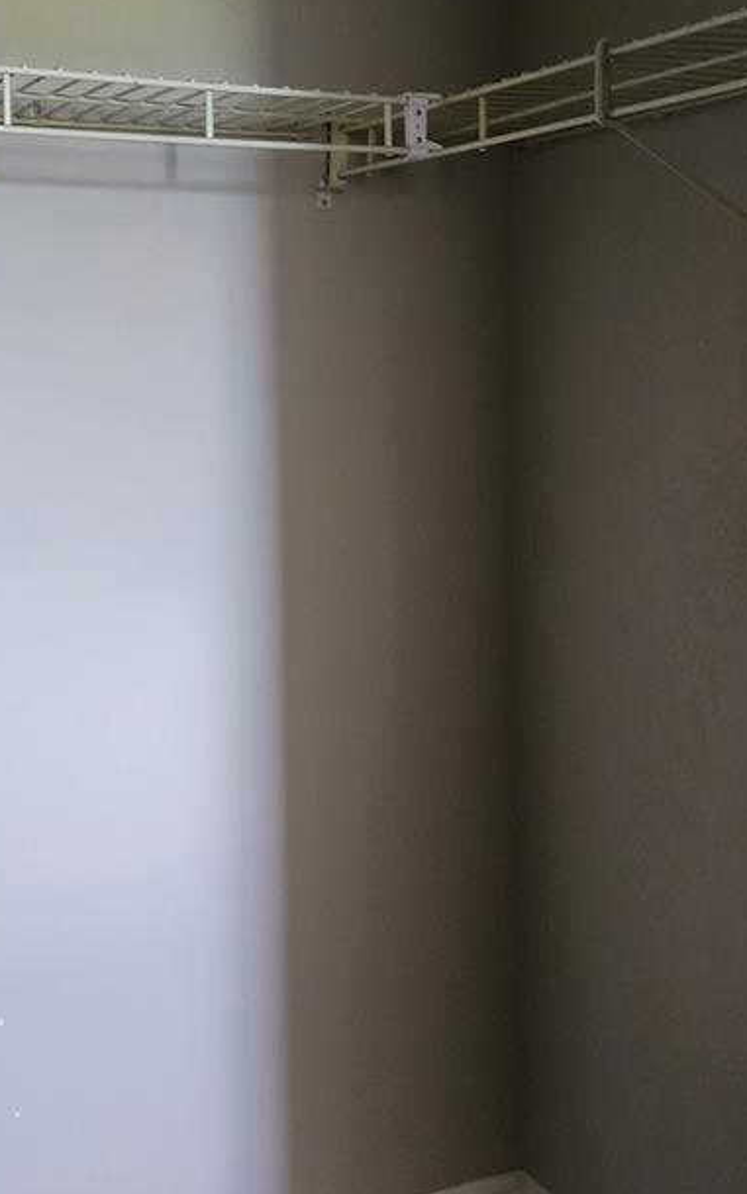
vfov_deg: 41.6
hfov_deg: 26.7
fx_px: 1562
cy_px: 461
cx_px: 229
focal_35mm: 48
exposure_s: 1/30
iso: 500
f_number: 1.8
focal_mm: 6.4
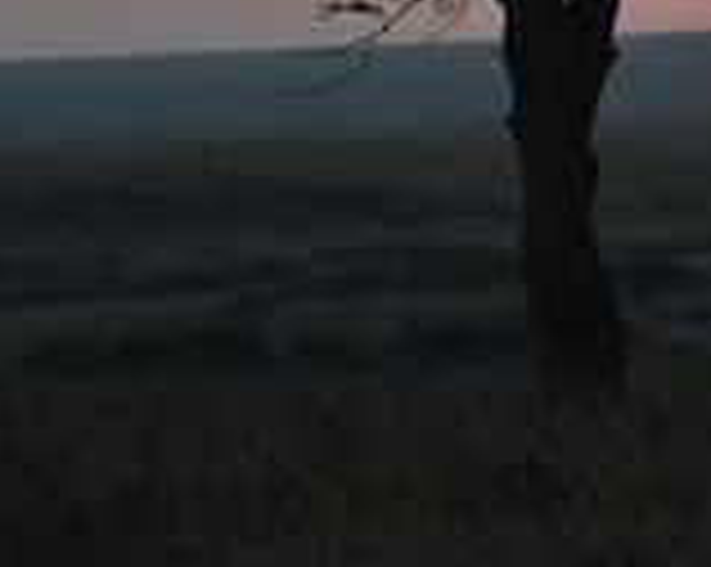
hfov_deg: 2.7
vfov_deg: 2.2
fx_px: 15006
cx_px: 724
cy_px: -220
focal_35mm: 714
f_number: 5
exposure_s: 1/500
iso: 360
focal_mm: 200
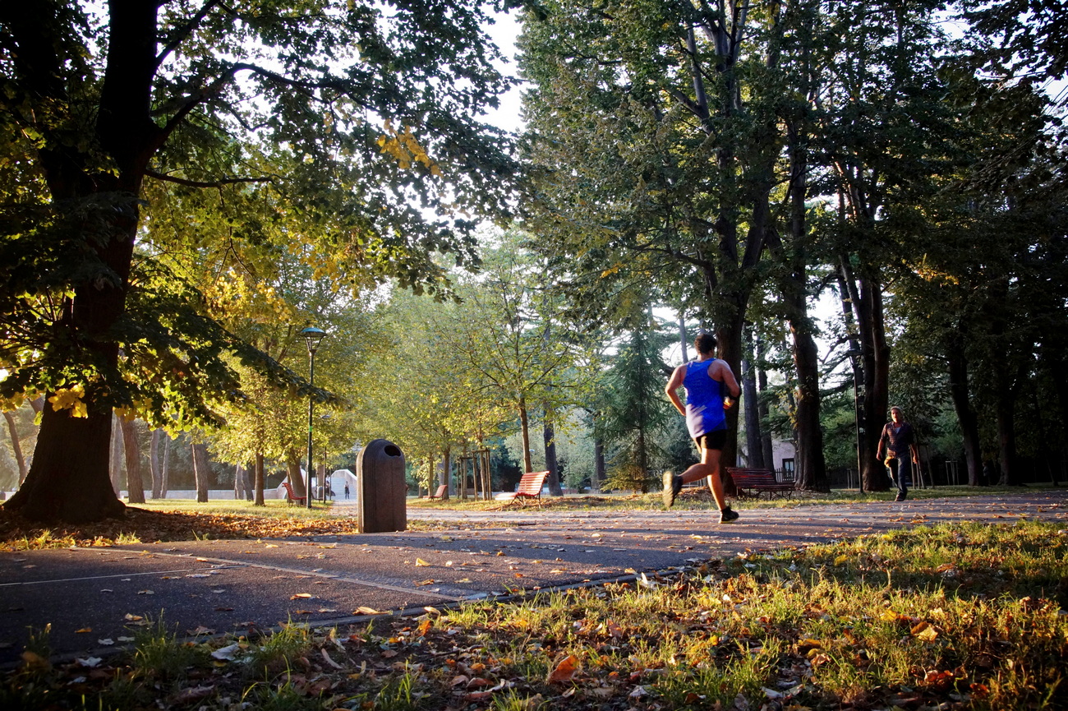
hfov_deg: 70.5
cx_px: 534
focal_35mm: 26
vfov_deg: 50.3
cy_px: 356
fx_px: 756
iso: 800
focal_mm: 17
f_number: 5.6
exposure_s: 1/125
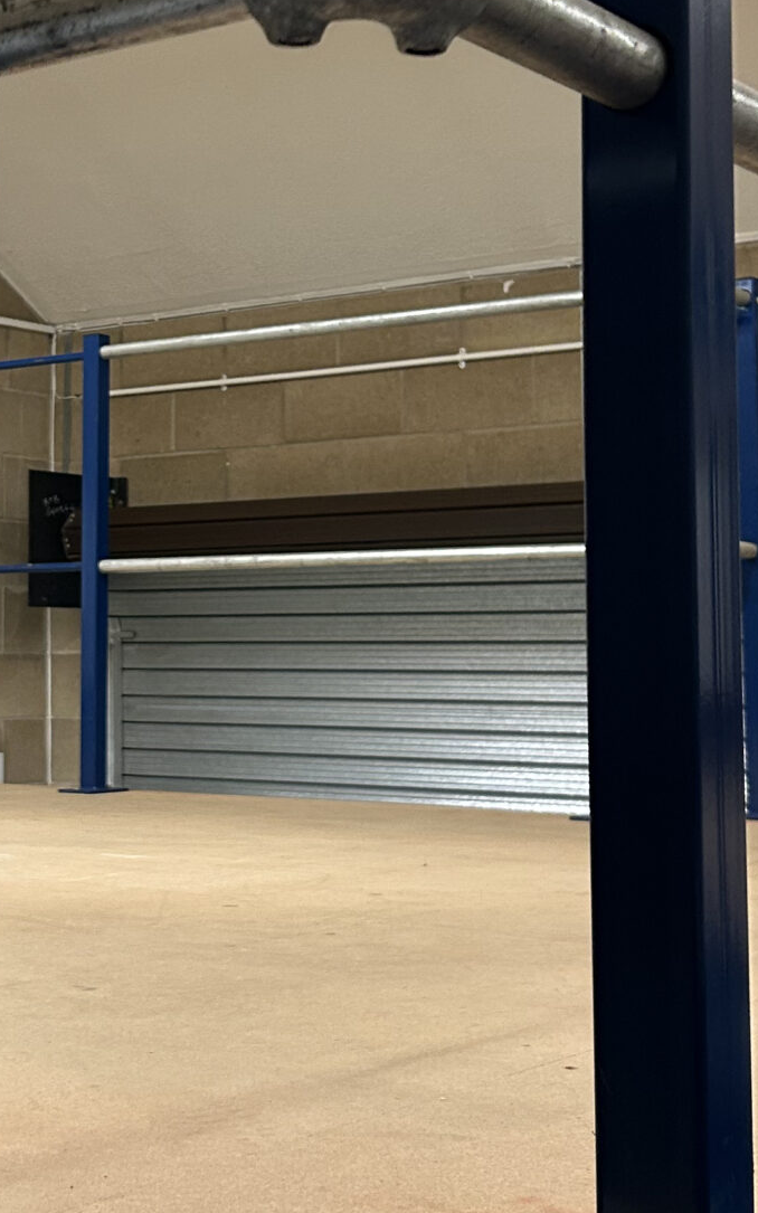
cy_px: 480
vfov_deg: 31.4
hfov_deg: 19.8
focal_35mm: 65
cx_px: 182
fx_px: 2149
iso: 200
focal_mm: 5.7
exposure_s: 1/50
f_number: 1.5
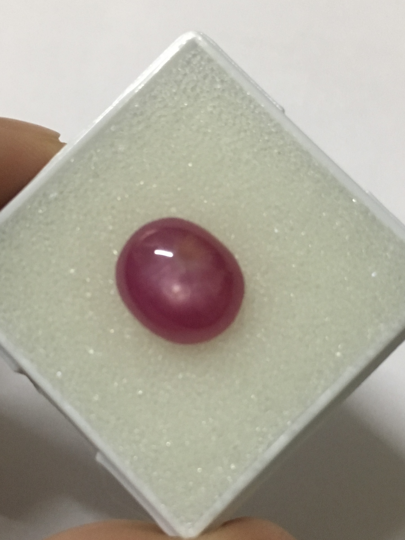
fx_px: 452
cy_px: 270
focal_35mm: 29
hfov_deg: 48.2
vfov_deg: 61.7
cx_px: 202
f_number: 2.2
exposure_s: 1/20
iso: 200
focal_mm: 4.15
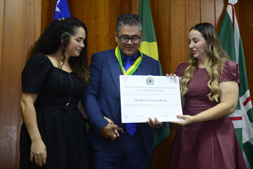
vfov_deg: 23.4
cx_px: 126
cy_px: 84
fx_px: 408
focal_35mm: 58
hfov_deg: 34.5
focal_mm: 58
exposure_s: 1/125
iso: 2000
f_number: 2.8
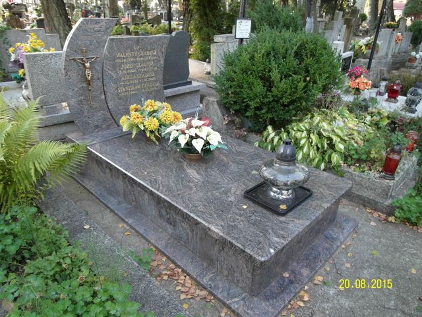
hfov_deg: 71.6
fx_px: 293
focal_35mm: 24
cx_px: 211
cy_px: 158
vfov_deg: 56.8
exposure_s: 1/45
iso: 100
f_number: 2.8
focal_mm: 5.2
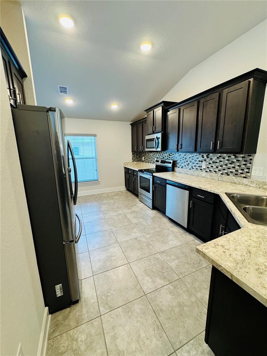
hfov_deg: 85.7
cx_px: 134
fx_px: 144
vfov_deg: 102.1
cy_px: 178
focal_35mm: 14
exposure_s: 1/120
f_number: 2.2
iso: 250
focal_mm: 2.22
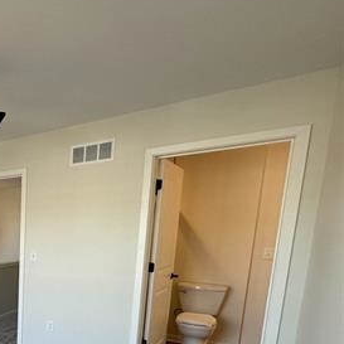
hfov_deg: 40.9
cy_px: 284
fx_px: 326
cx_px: -58
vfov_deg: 51.5
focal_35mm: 29
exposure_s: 1/120
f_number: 2.2
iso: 160
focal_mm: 2.22
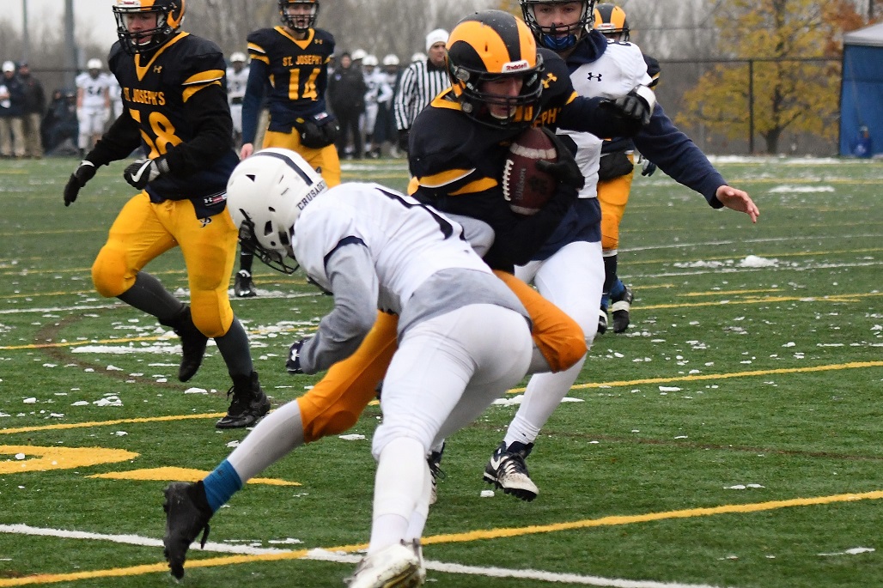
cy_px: 294
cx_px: 442
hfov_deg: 7.4
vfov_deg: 5.0
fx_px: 6805
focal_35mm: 278
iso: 2200
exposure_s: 1/1000
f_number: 2.8
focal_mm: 185
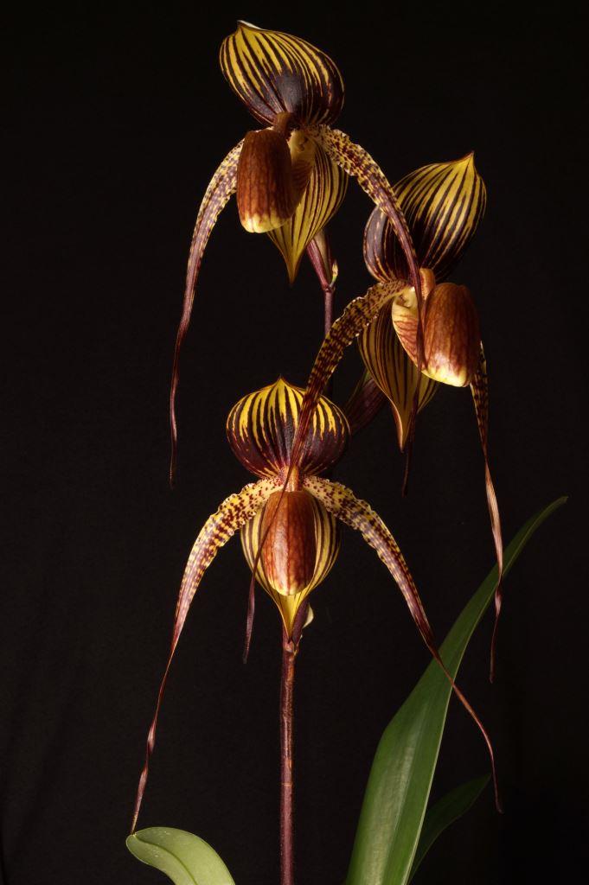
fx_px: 2028
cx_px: 294
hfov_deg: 16.5
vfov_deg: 24.6
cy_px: 442
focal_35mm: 82
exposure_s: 1/1.6
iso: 200
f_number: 22
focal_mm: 55
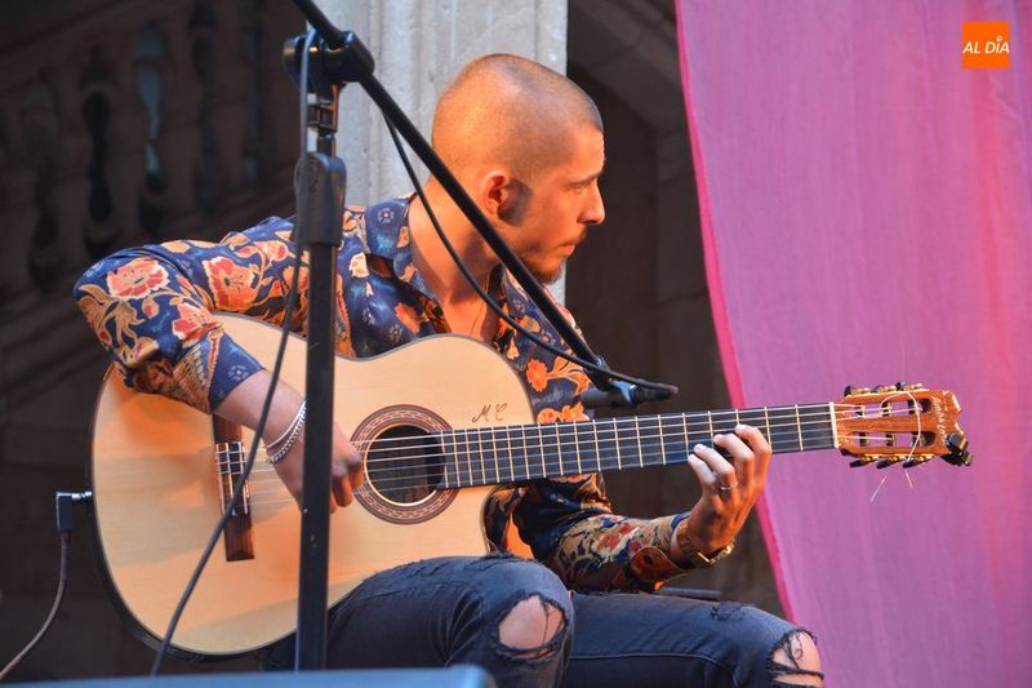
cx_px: 516
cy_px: 344
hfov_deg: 17.1
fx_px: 3439
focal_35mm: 120
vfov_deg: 11.4
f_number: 5.3
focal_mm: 80
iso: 800
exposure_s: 1/40
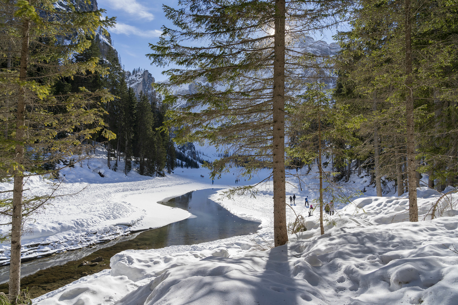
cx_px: 229
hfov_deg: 73.7
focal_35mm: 24
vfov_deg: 53.1
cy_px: 152
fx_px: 305
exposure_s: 1/80
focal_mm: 24
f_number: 13
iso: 100
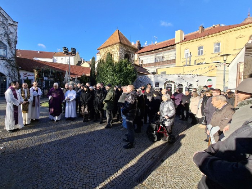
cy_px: 94
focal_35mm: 13
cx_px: 126
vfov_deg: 89.9
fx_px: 95
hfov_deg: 106.2
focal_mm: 1.74
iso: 40
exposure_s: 1/736
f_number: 2.2
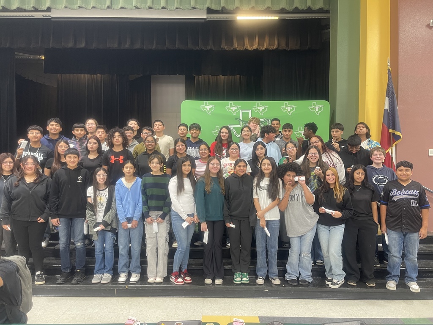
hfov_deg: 69.4
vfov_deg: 54.9
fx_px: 313
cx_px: 216
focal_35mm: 25
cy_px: 162
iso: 200
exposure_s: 1/60
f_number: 1.6
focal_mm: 5.1
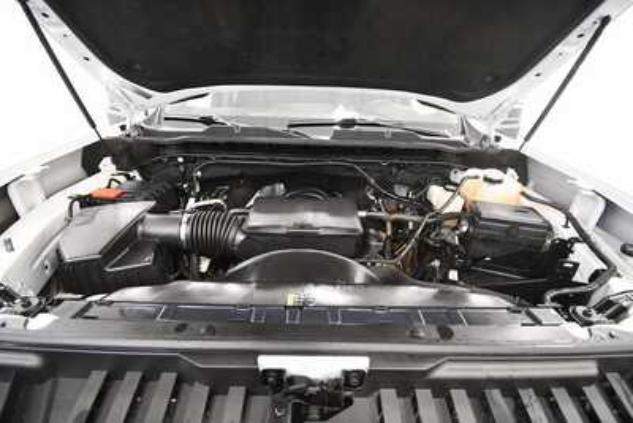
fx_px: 264
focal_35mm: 15
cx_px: 316
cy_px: 212
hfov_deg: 100.4
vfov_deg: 77.4
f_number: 4.5
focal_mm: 10
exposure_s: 1/100
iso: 3200
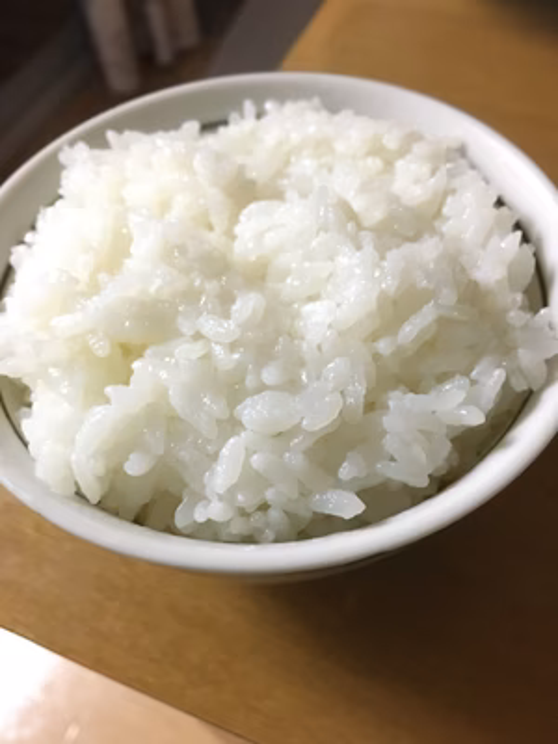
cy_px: 372
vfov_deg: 61.7
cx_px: 279
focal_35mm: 29
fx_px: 623
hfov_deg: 48.2
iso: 320
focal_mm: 4.15
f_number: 2.2
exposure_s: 1/17
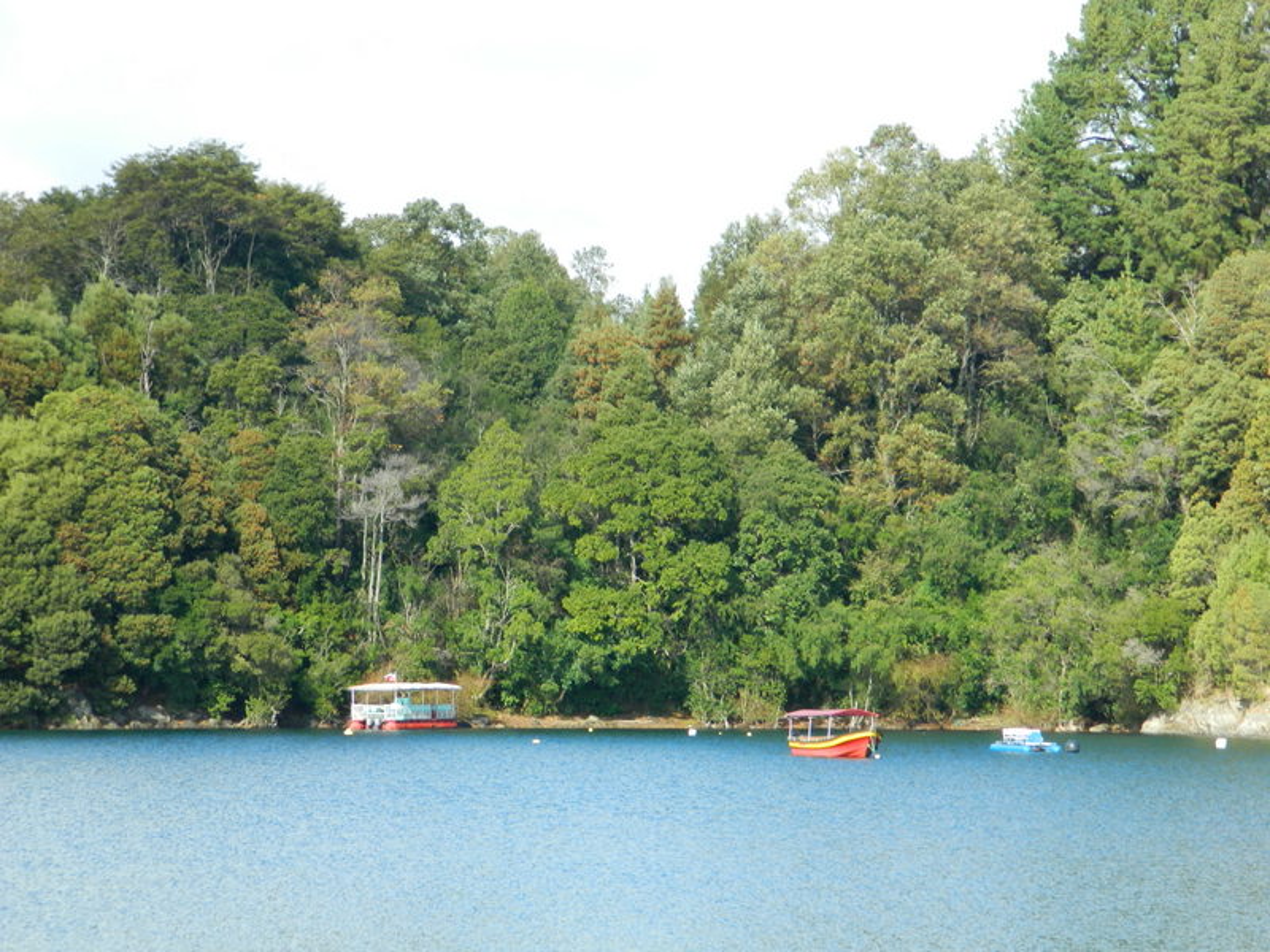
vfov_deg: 11.5
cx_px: 635
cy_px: 476
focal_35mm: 129
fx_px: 4733
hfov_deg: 15.3
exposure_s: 1/200
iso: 80
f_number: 4.7
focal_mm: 23.2
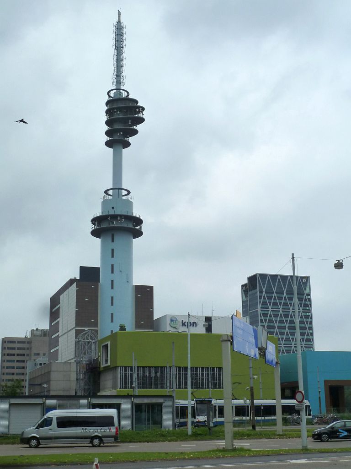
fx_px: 649
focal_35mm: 48
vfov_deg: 39.7
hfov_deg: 30.3
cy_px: 234
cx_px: 176
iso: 125
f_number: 5.6
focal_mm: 7.9
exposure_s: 1/400
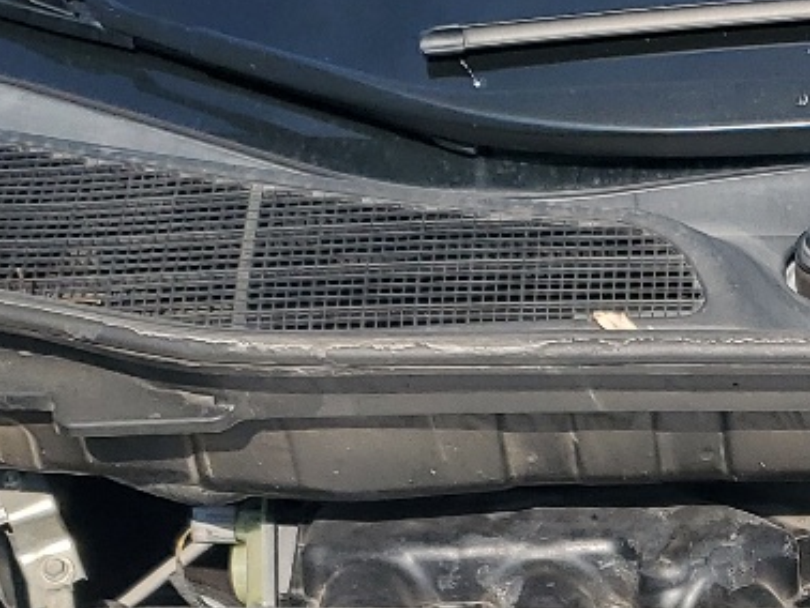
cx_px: 881
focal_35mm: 110
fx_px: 2576
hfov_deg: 17.3
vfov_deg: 12.9
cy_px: 843
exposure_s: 1/2500
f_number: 1.5
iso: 50
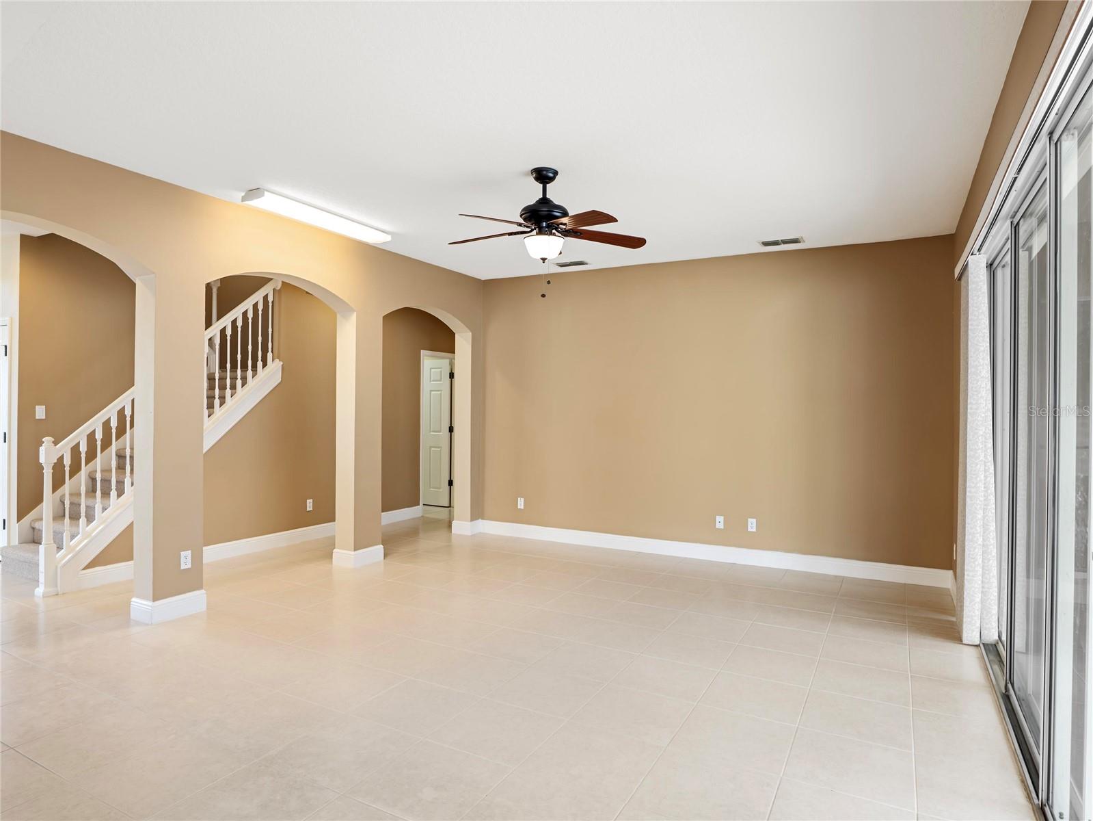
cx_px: 546
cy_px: 410
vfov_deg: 66.0
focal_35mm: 20
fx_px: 632
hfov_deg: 81.7
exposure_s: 1/13
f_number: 6.3
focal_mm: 10
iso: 640
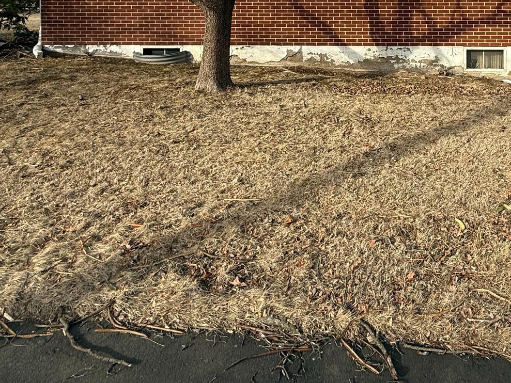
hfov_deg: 58.2
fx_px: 428
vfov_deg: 41.9
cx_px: 388
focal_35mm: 29
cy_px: 1
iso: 50
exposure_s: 1/876
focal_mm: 2.22
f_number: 2.2
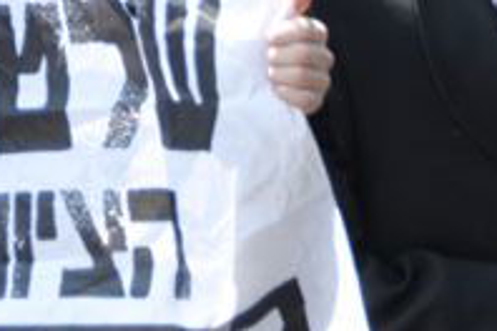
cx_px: -143
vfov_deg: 2.0
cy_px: -562
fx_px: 9622
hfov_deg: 3.0
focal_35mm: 697
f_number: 6.3
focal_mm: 90
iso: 200
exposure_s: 1/160
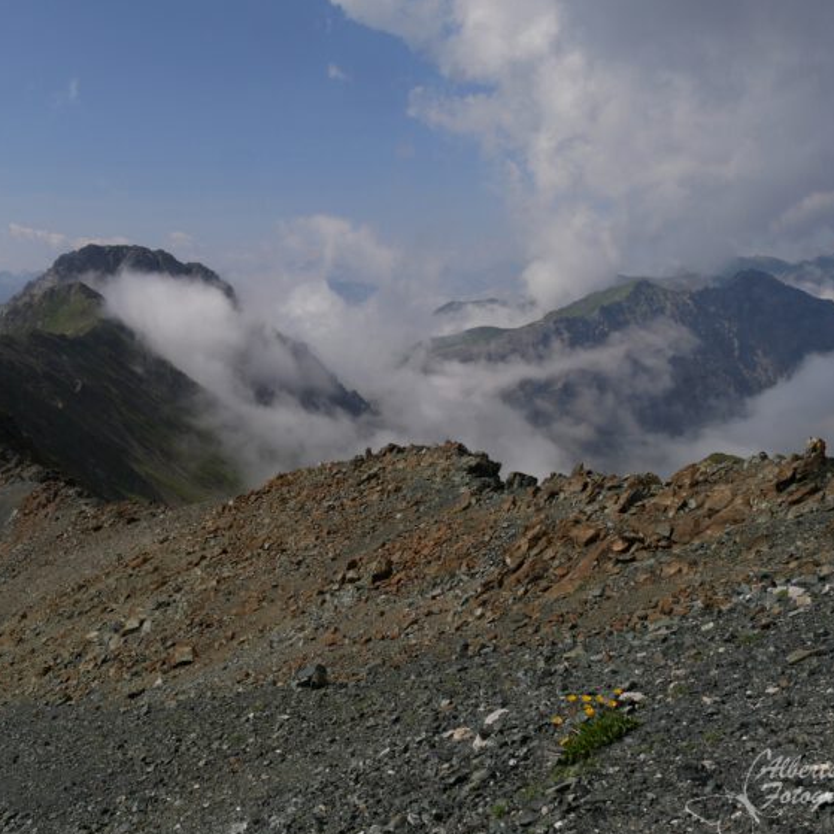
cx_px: 319
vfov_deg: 48.4
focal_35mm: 34
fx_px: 927
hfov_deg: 48.1
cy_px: 424
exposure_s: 1/800
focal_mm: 14
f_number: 10
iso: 200
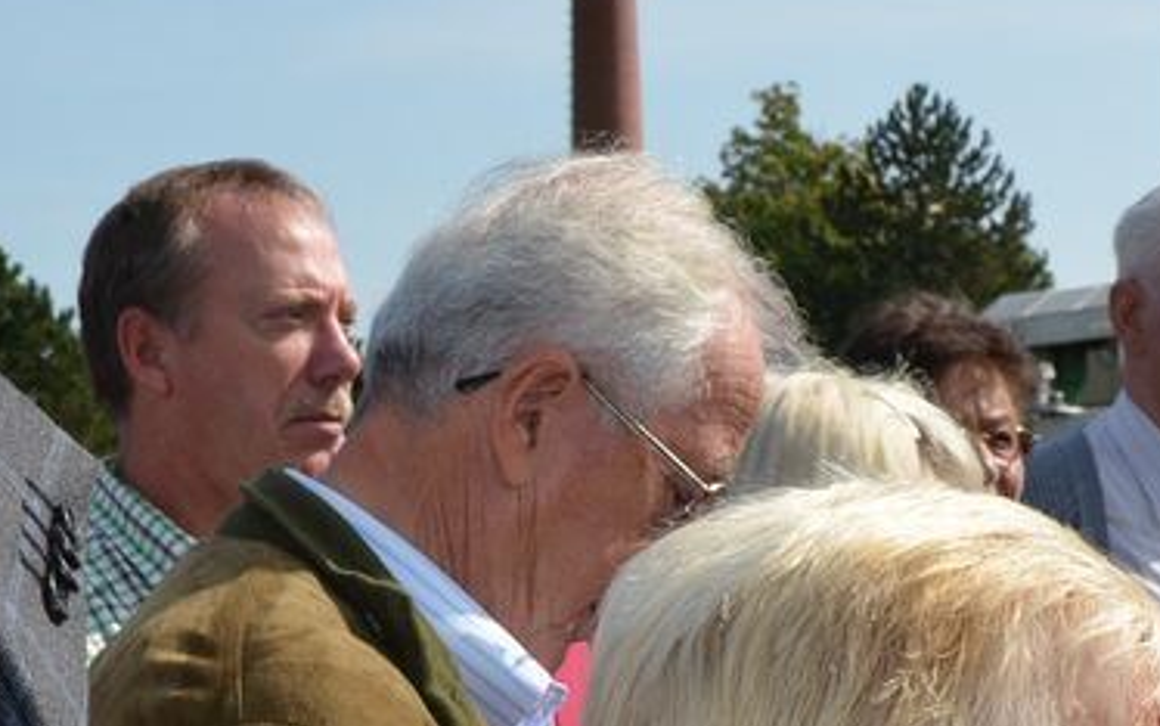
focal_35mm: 106
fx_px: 3352
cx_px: 350
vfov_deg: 12.3
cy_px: 636
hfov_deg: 19.5
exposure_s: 1/200
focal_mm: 26
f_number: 9
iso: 100
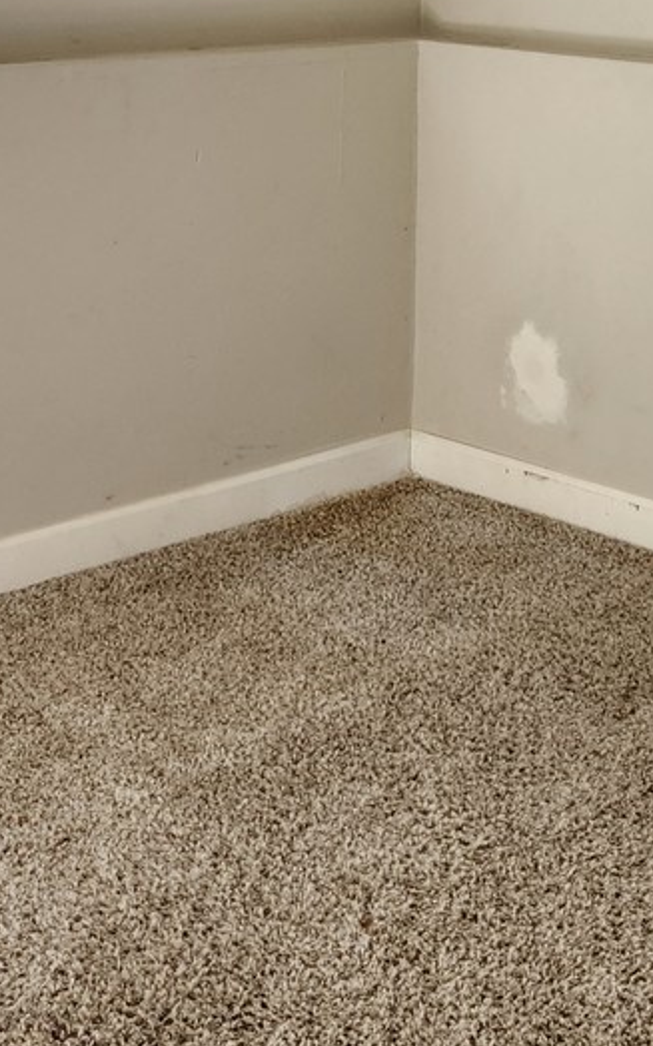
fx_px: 1910
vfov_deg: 28.9
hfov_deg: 19.3
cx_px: 455
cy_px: 26
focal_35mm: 67
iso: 200
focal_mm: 6.4
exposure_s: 1/180
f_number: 1.8
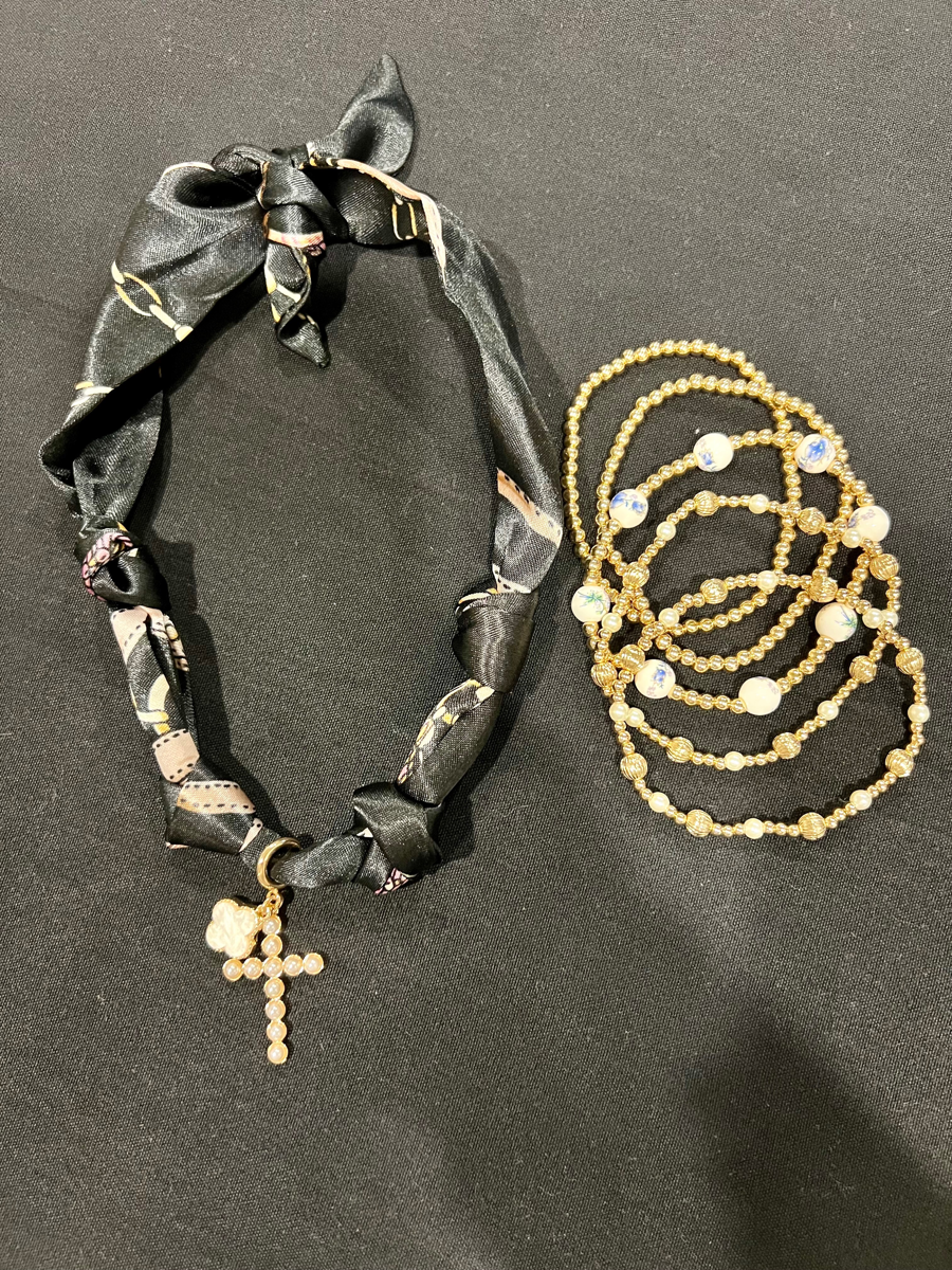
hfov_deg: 53.1
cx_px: 476
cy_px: 635
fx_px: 953
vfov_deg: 67.3
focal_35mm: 26
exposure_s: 1/60
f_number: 1.5
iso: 500
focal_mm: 5.7
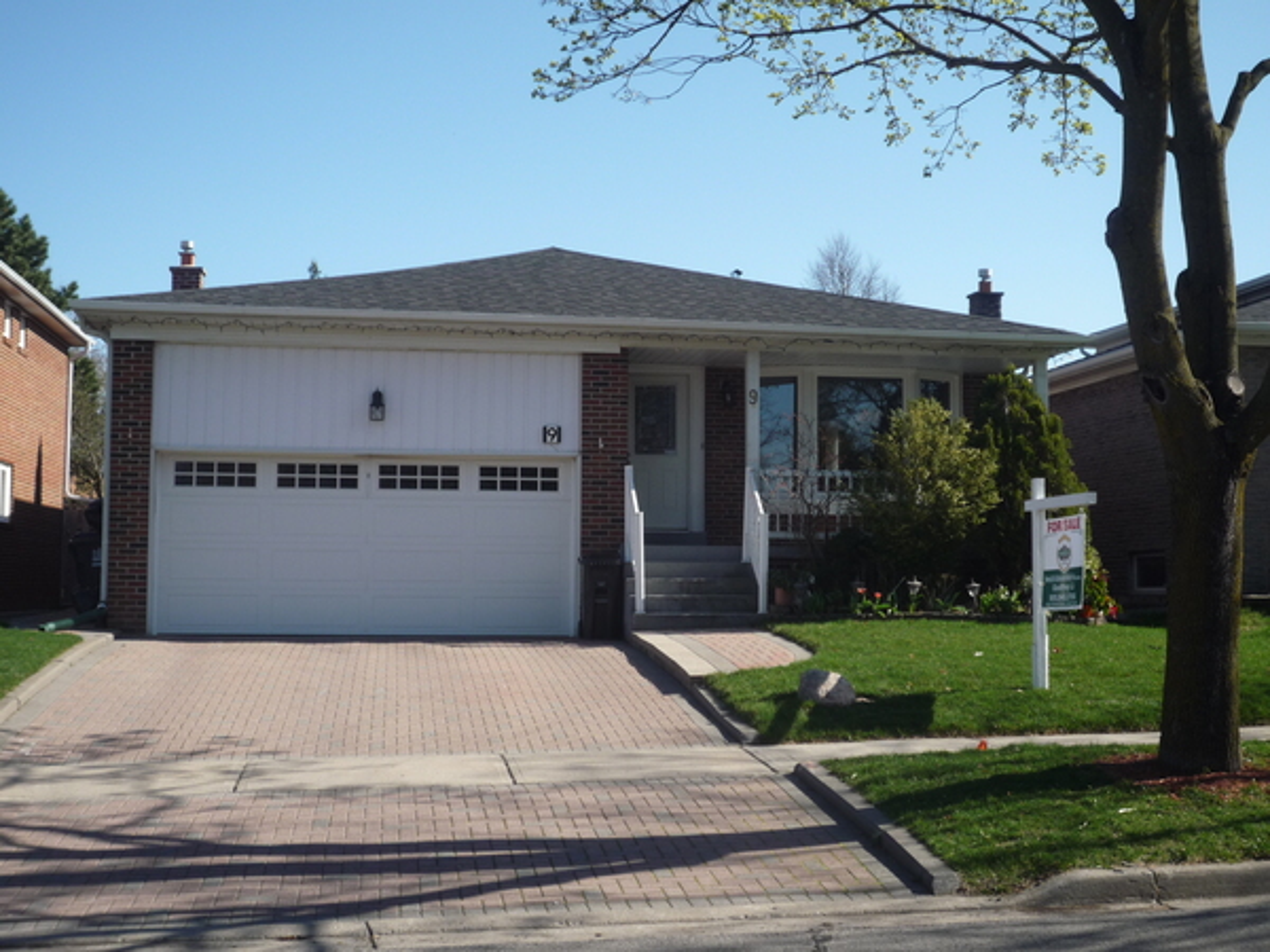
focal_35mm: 47
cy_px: 476
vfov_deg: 30.9
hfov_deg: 40.4
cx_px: 635
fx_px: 1724
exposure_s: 1/500
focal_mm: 8.3
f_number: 4.3
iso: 100
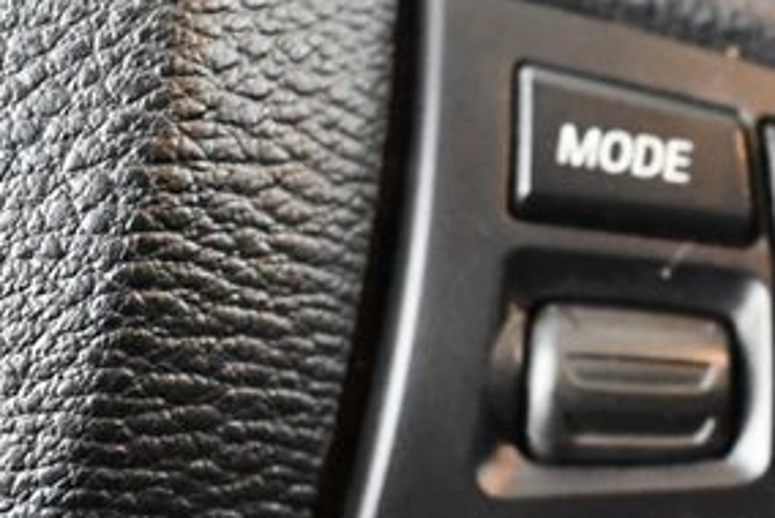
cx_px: 693
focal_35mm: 81
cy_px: 357
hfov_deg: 24.3
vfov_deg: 16.8
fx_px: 1746
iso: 4500
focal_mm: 18
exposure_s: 1/60
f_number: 3.5
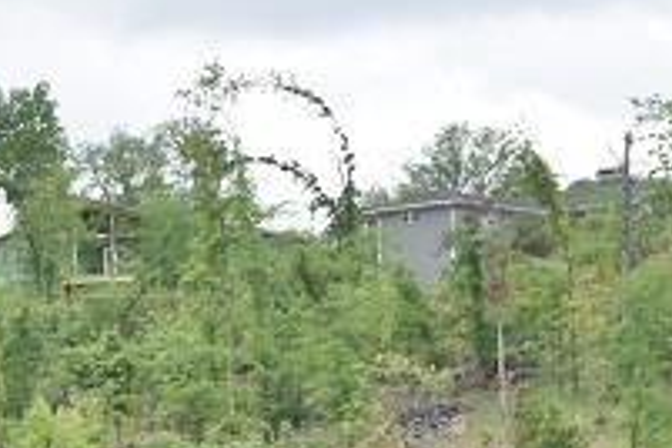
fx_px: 2879
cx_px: -468
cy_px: 749
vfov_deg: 8.6
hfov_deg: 12.4
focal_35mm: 154
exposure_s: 1/180
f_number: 6.7
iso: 100
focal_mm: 23
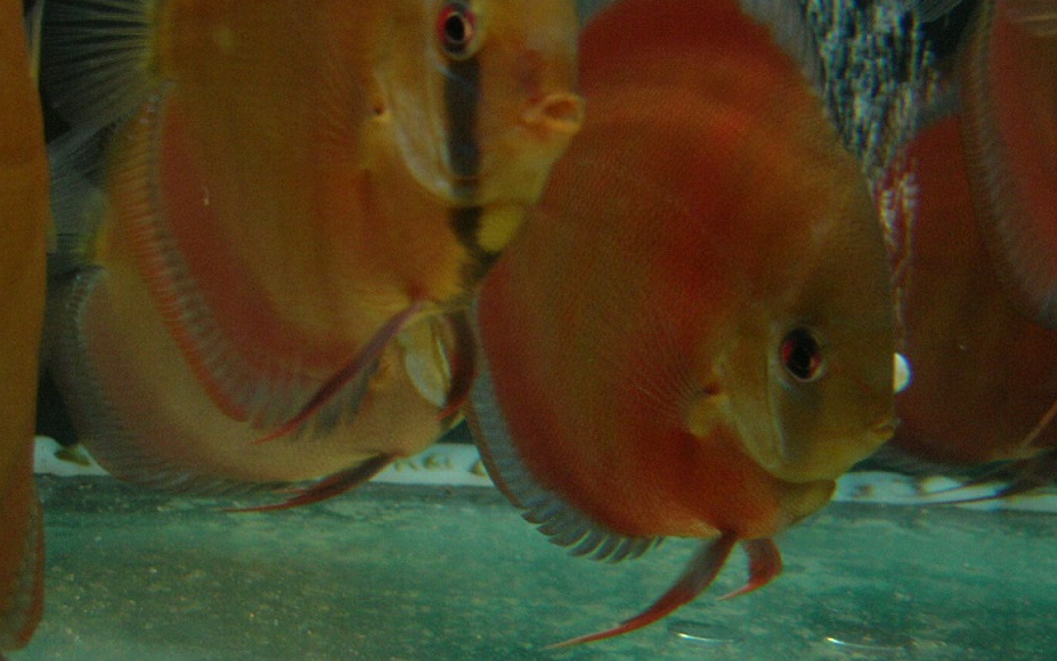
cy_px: 306
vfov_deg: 26.9
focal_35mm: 48
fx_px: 1383
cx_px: 649
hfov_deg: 41.6
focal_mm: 60
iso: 256
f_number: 2.8
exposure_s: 1/30
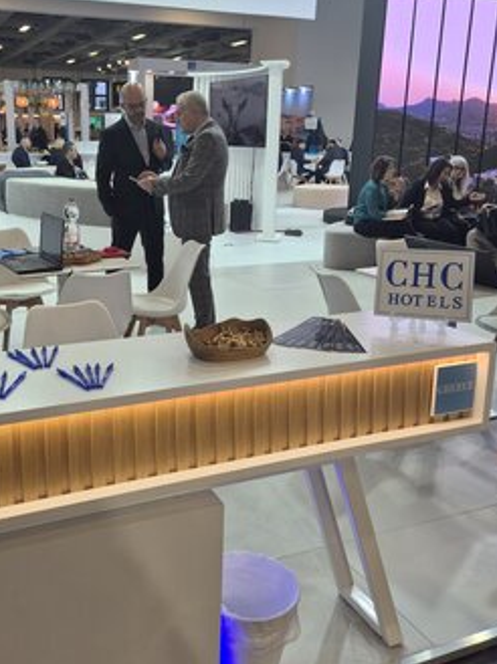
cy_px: 299
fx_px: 671
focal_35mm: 35
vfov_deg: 52.6
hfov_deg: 40.3
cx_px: 179
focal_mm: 5.4
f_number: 1.8
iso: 25
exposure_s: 1/100
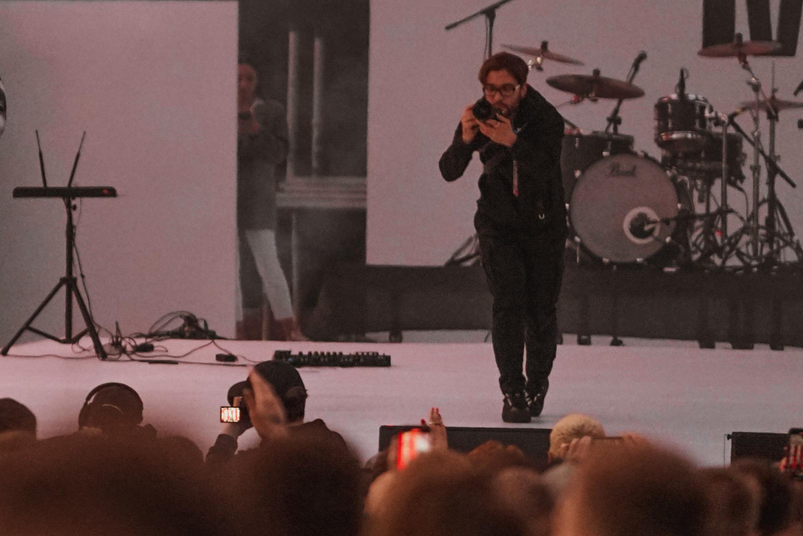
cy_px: 75
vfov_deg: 2.7
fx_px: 11354
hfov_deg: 4.0
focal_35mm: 509
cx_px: 177
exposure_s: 1/400
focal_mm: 200
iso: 2500
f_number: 4
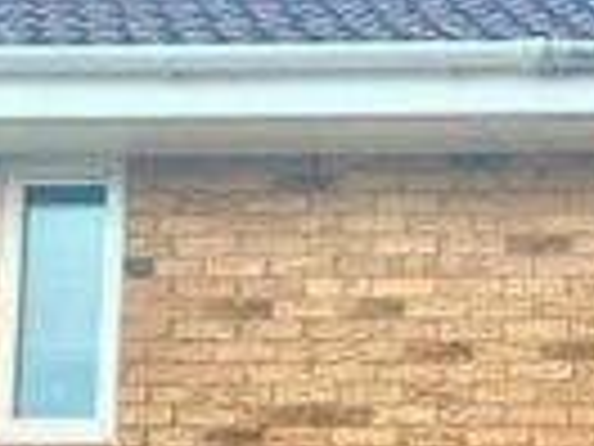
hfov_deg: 12.7
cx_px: 1156
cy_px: 863
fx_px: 2368
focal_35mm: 138
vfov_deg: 10.0
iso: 25
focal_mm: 4.25
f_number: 1.8
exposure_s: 1/534
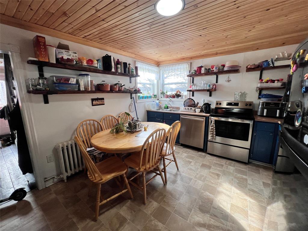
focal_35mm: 13
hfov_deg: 106.2
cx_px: 154
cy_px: 116
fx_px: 116
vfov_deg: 89.9
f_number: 1.8
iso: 50
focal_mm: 1.57
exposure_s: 1/120
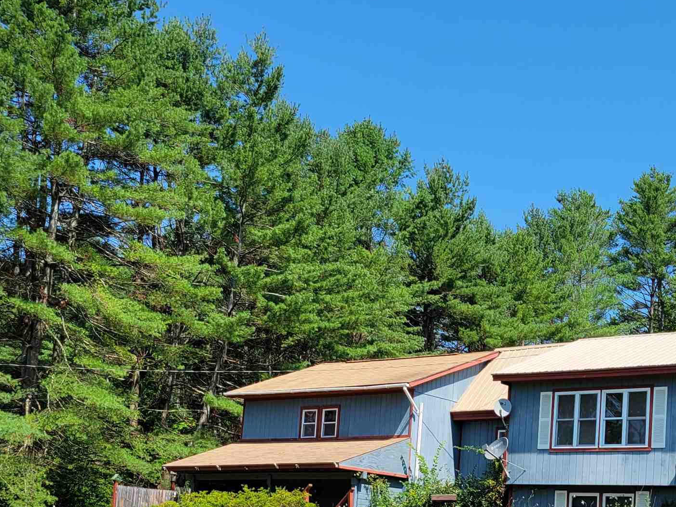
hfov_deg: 32.8
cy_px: 425
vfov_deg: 25.1
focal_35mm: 57
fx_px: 1113
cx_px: 548
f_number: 1.8
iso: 40
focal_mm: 5.4
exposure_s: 1/1879
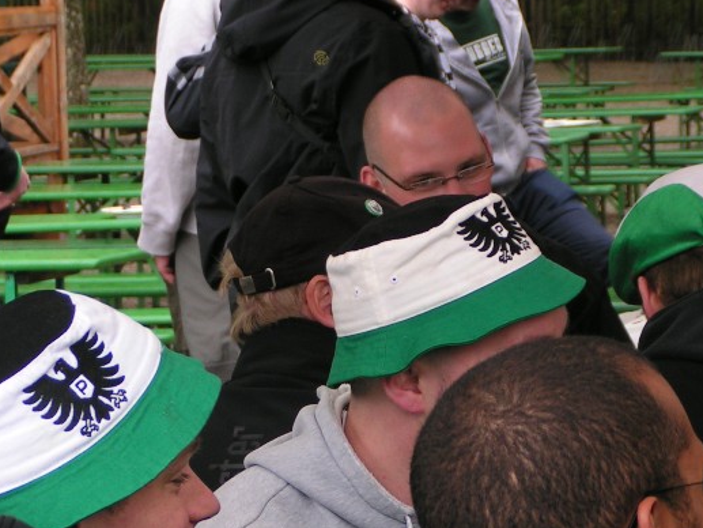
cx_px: 299
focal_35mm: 184
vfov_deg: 8.1
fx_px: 3738
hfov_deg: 10.7
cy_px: 299
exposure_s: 1/160
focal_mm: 18.2
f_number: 3.5
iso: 50
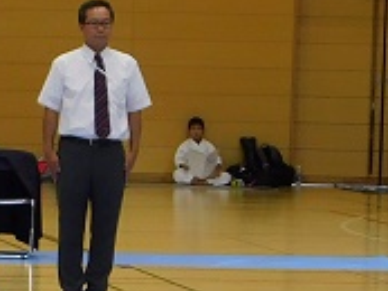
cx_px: -287
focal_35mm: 314
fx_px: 3522
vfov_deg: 4.7
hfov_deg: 6.2
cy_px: 304
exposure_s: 1/30
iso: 140
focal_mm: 10.4
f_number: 4
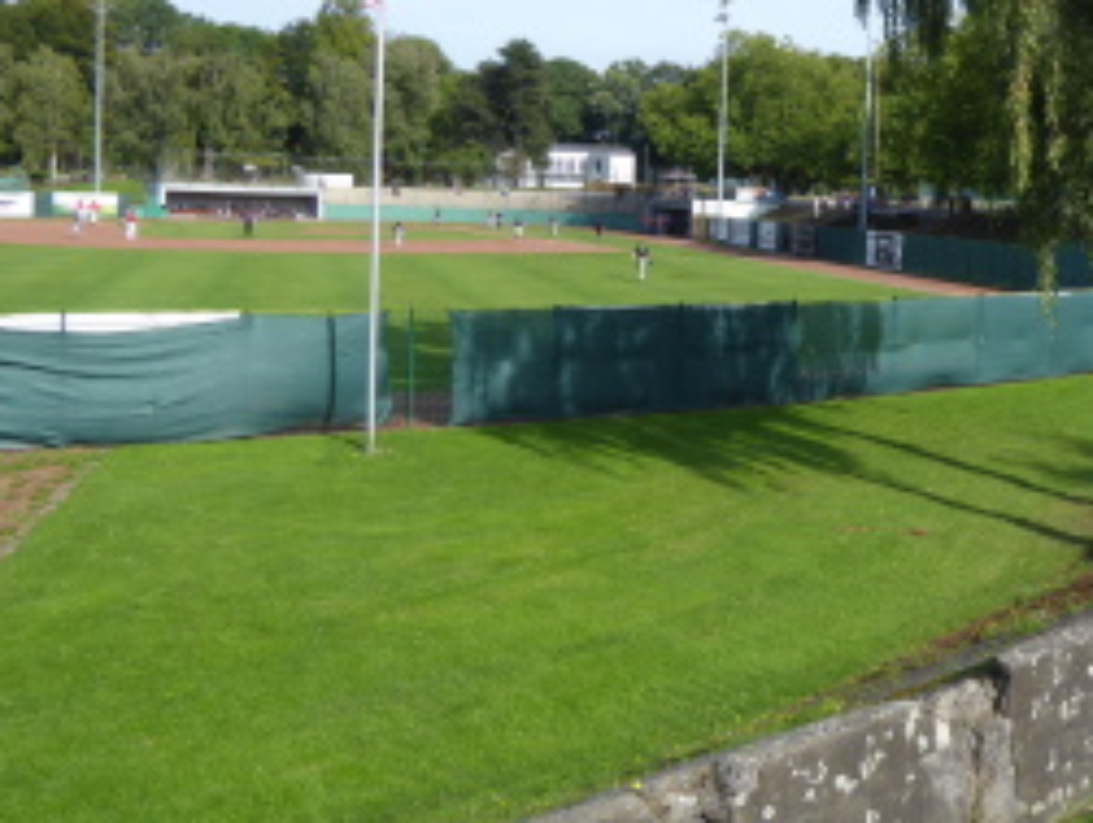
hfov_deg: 42.0
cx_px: 862
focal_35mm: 43
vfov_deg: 33.2
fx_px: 1360
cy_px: 235
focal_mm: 4.3
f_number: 3.3
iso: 80
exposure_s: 1/640
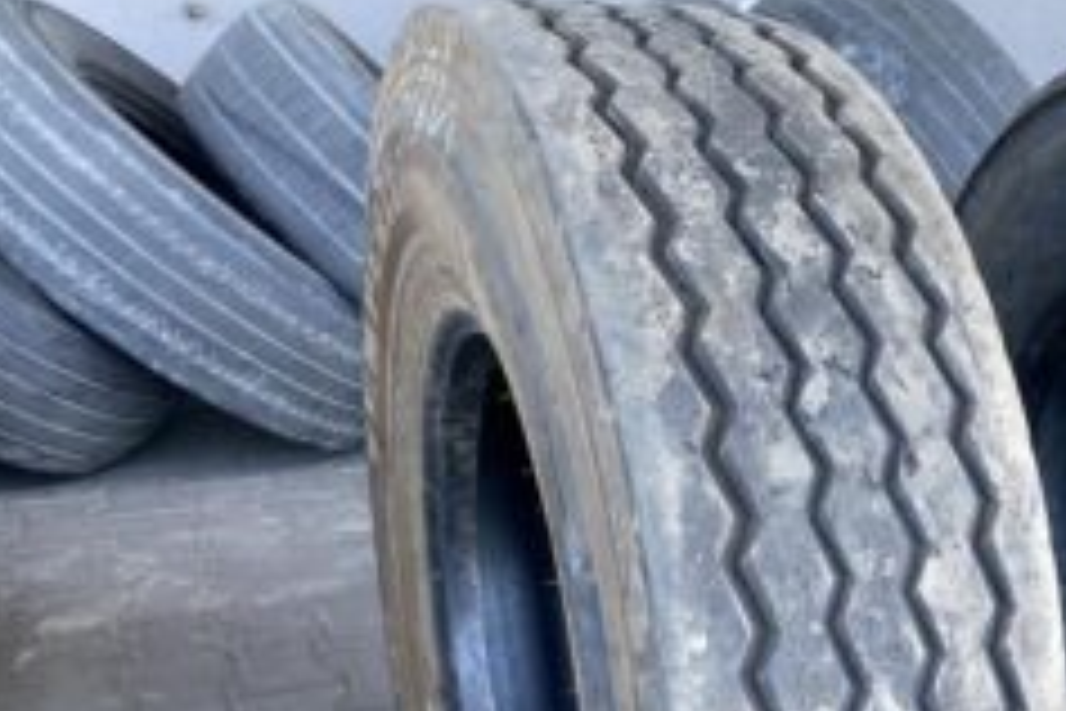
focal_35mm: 49
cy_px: 628
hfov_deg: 38.7
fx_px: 1451
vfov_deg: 26.7
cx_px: 868
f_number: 1.8
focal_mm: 4.25
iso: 125
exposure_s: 1/114
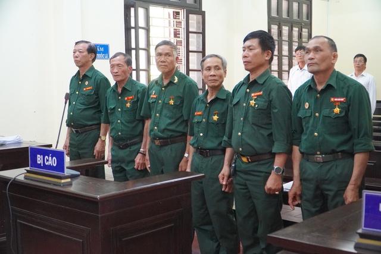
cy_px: 127
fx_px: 476
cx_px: 190
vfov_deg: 29.9
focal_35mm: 45
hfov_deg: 43.6
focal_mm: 30
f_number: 4
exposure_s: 1/160
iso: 5000
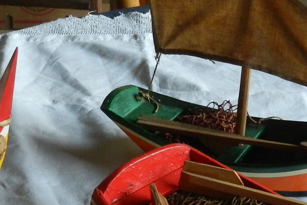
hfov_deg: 24.4
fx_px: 708
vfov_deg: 16.2
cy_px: 185
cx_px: 180
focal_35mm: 83
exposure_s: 1/15
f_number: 3.4
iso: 400
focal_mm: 4
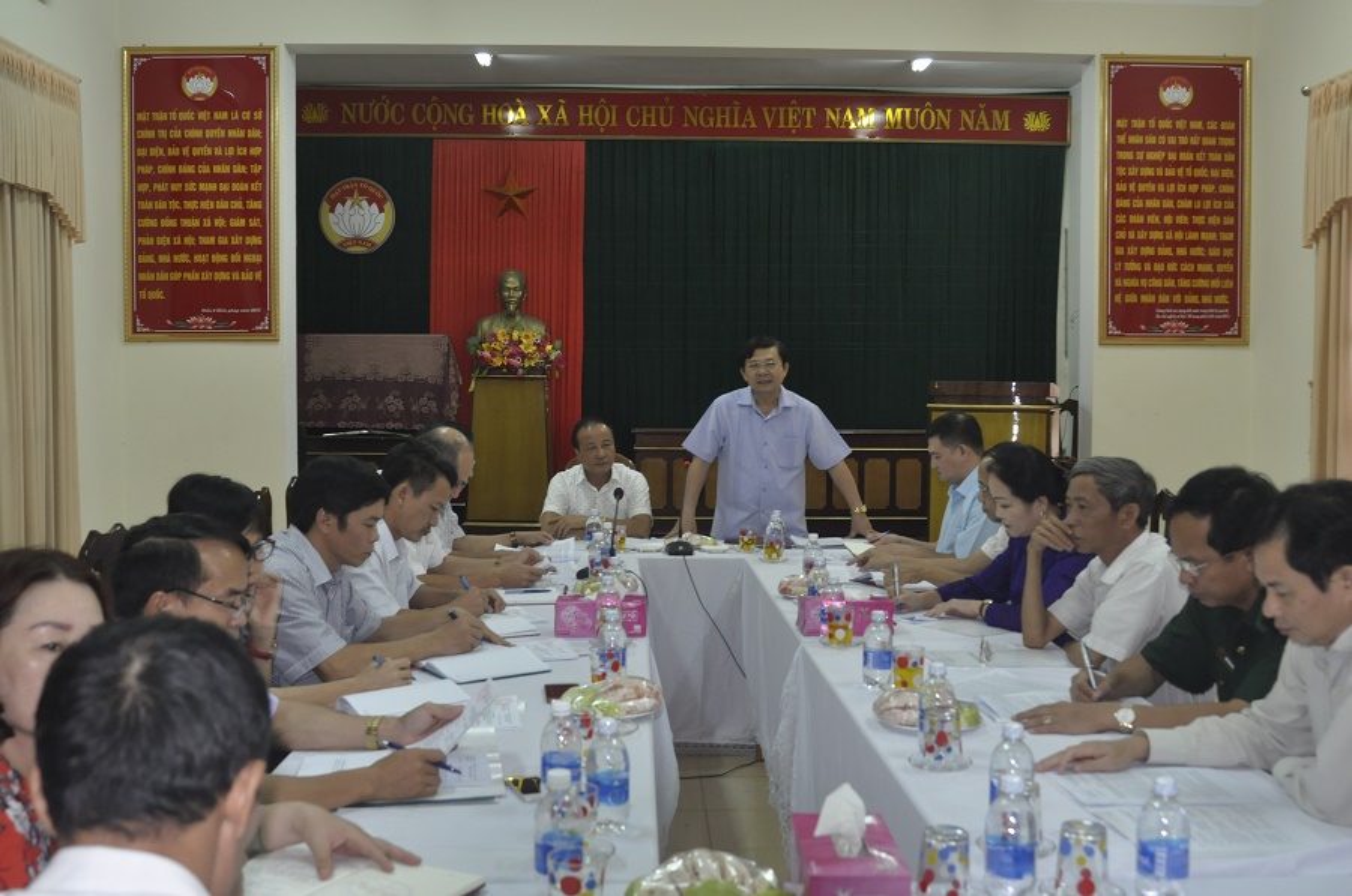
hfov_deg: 53.2
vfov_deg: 36.8
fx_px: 1350
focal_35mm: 36
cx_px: 676
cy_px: 448
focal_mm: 24
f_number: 3.5
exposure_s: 1/50
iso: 800
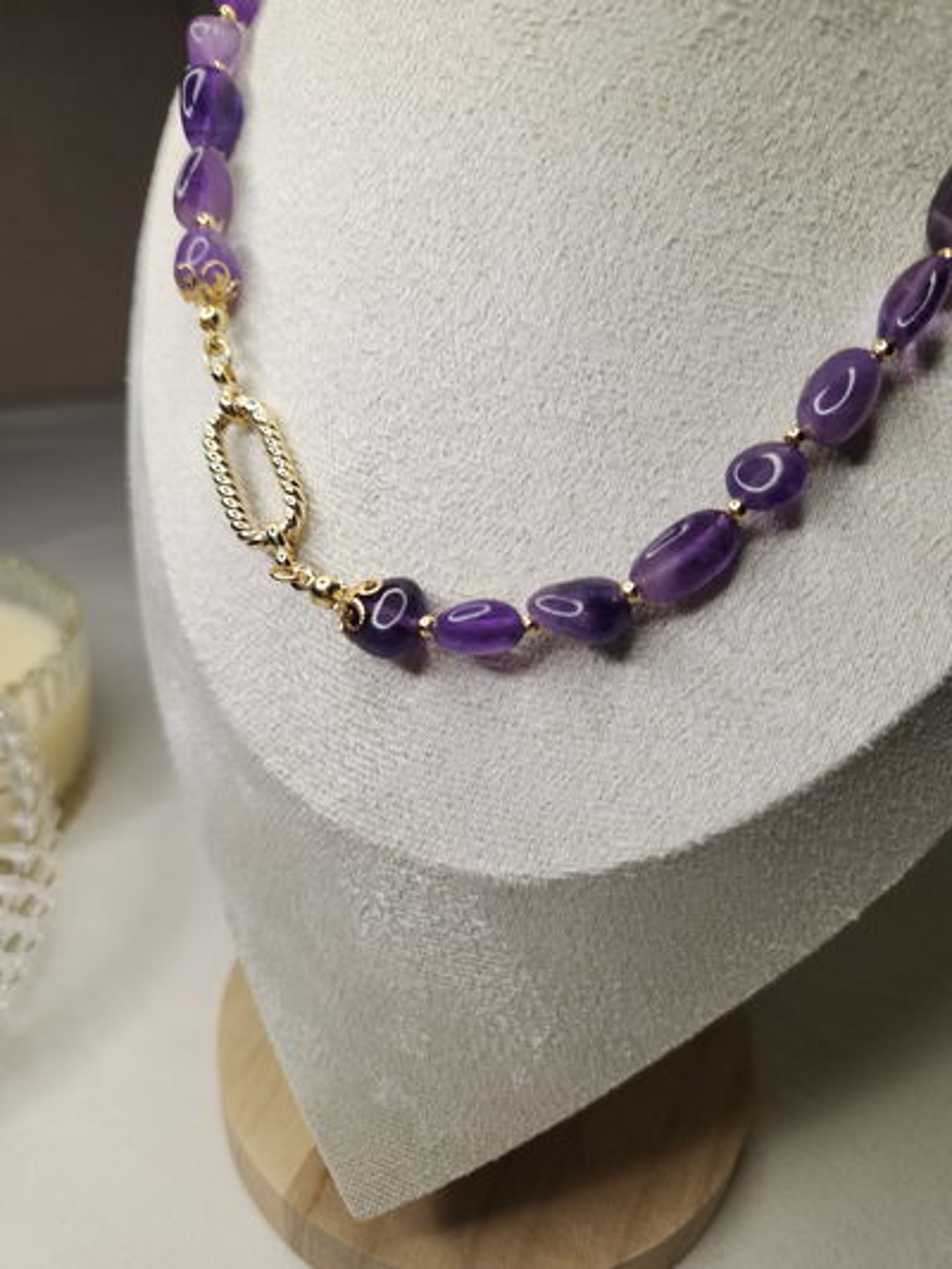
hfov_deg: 58.9
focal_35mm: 23
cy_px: 634
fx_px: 843
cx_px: 476
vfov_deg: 73.9
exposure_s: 1/50
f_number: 1.8
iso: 64
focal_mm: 5.4
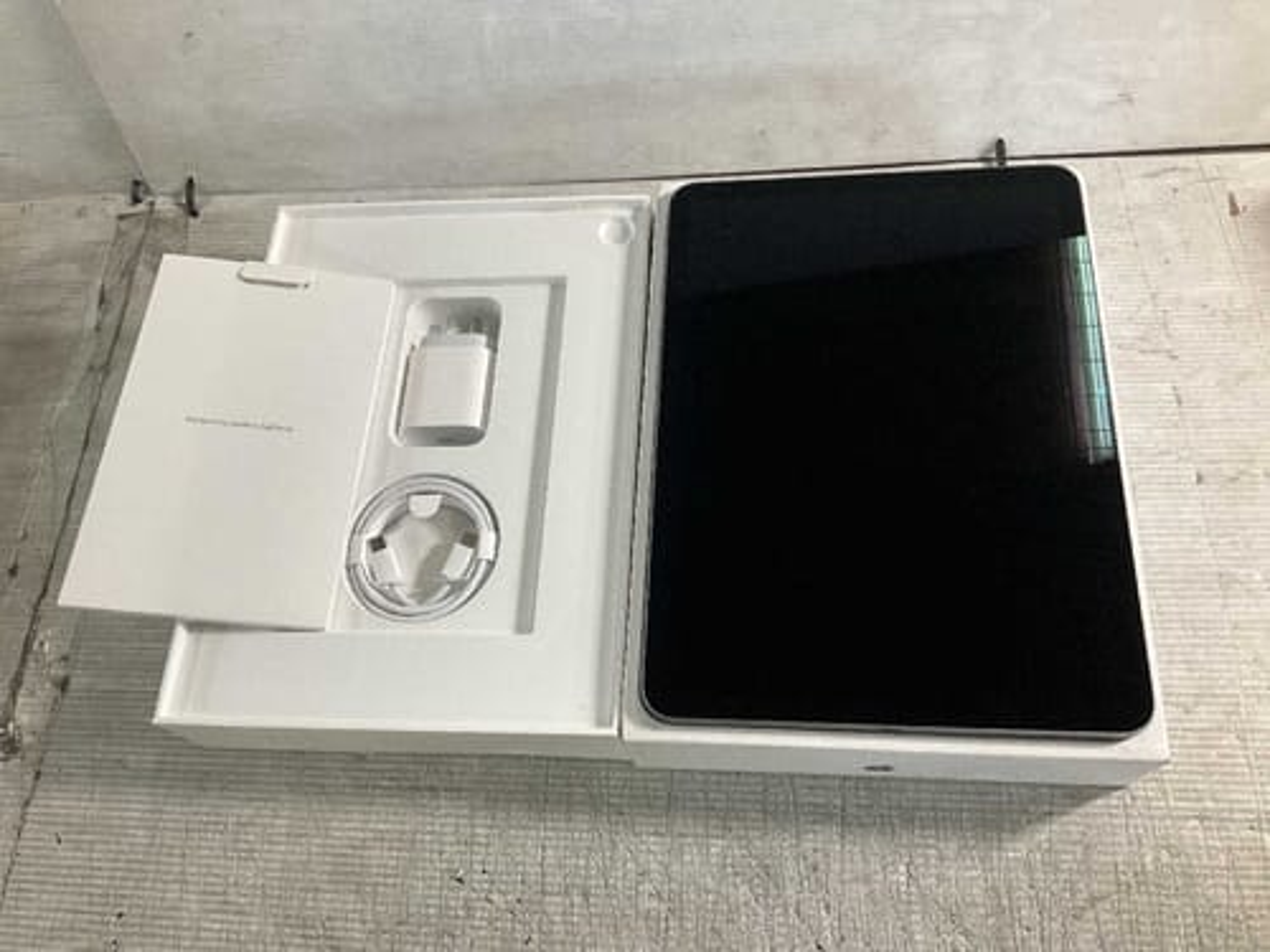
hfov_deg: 61.7
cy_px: 476
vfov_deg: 48.2
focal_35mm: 29
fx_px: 1064
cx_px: 635
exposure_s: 1/50
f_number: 1.8
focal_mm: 3
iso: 50
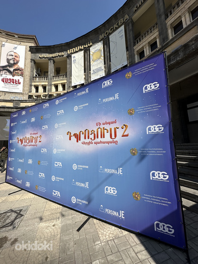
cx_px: 99
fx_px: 107
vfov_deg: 102.1
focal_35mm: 14
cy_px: 132
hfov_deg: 85.7
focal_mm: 2.22
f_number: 2.2
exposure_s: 1/2681
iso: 50
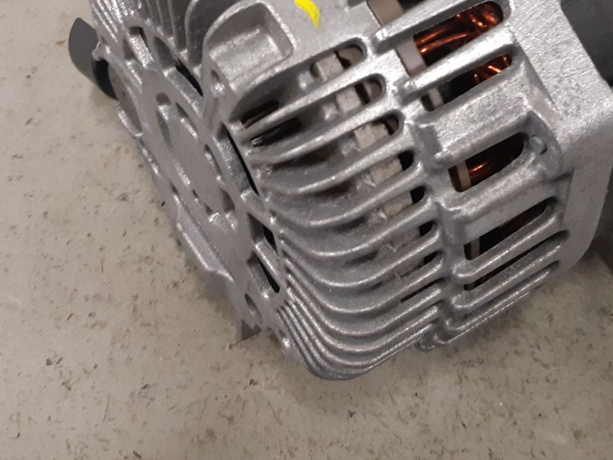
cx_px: 317
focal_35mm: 54
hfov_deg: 35.5
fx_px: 956
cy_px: 50
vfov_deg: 26.2
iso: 200
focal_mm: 3.93
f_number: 1.7
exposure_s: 1/50
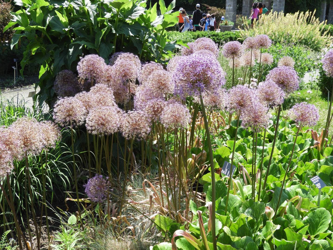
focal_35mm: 40
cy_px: 125
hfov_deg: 46.8
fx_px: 385
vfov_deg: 36.0
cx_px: 166
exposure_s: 1/400
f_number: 3.8
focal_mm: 7.2
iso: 100
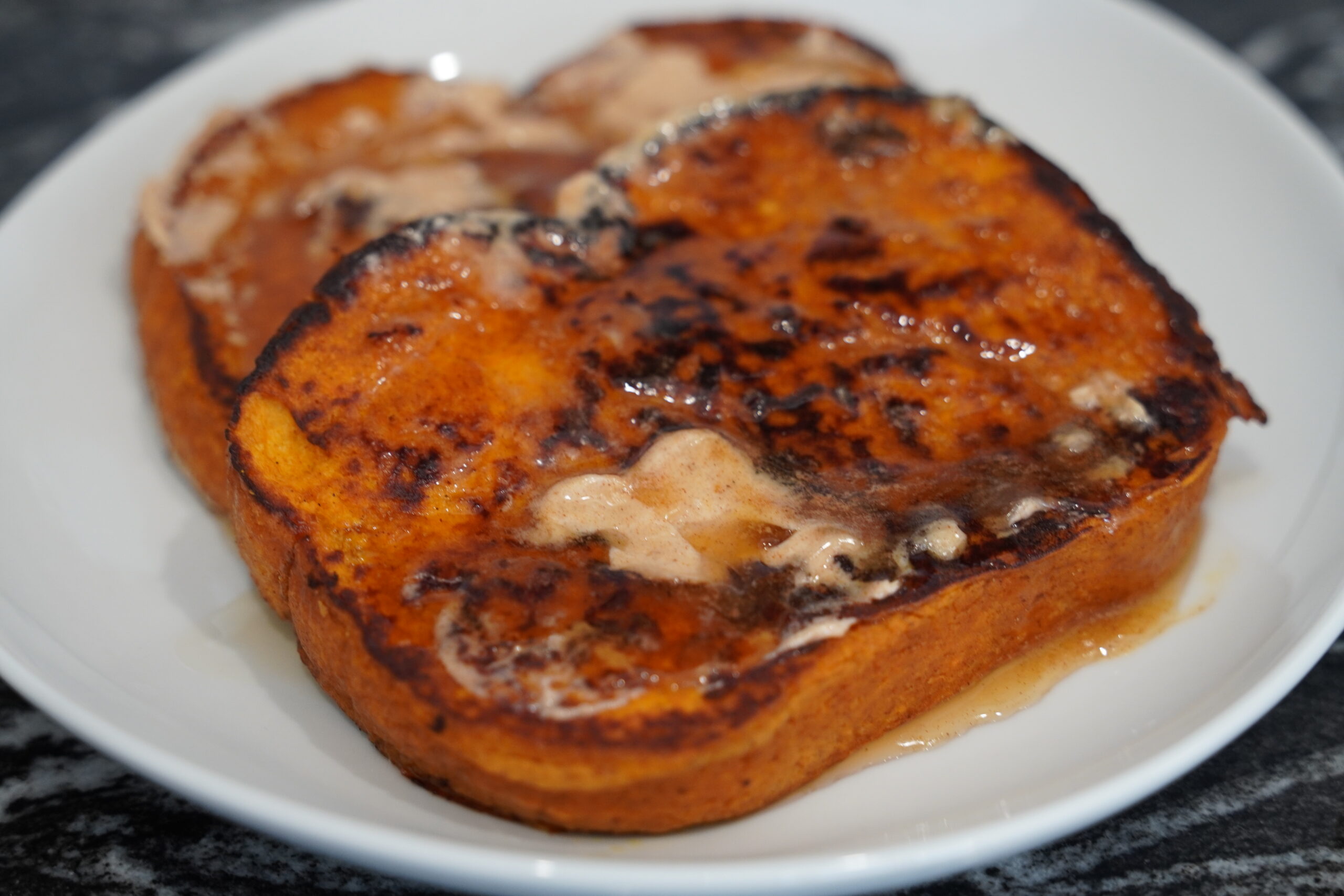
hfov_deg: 27.5
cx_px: 672
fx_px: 2750
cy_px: 448
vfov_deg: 18.5
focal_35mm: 74
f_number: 2.8
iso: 640
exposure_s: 1/80
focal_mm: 49.1
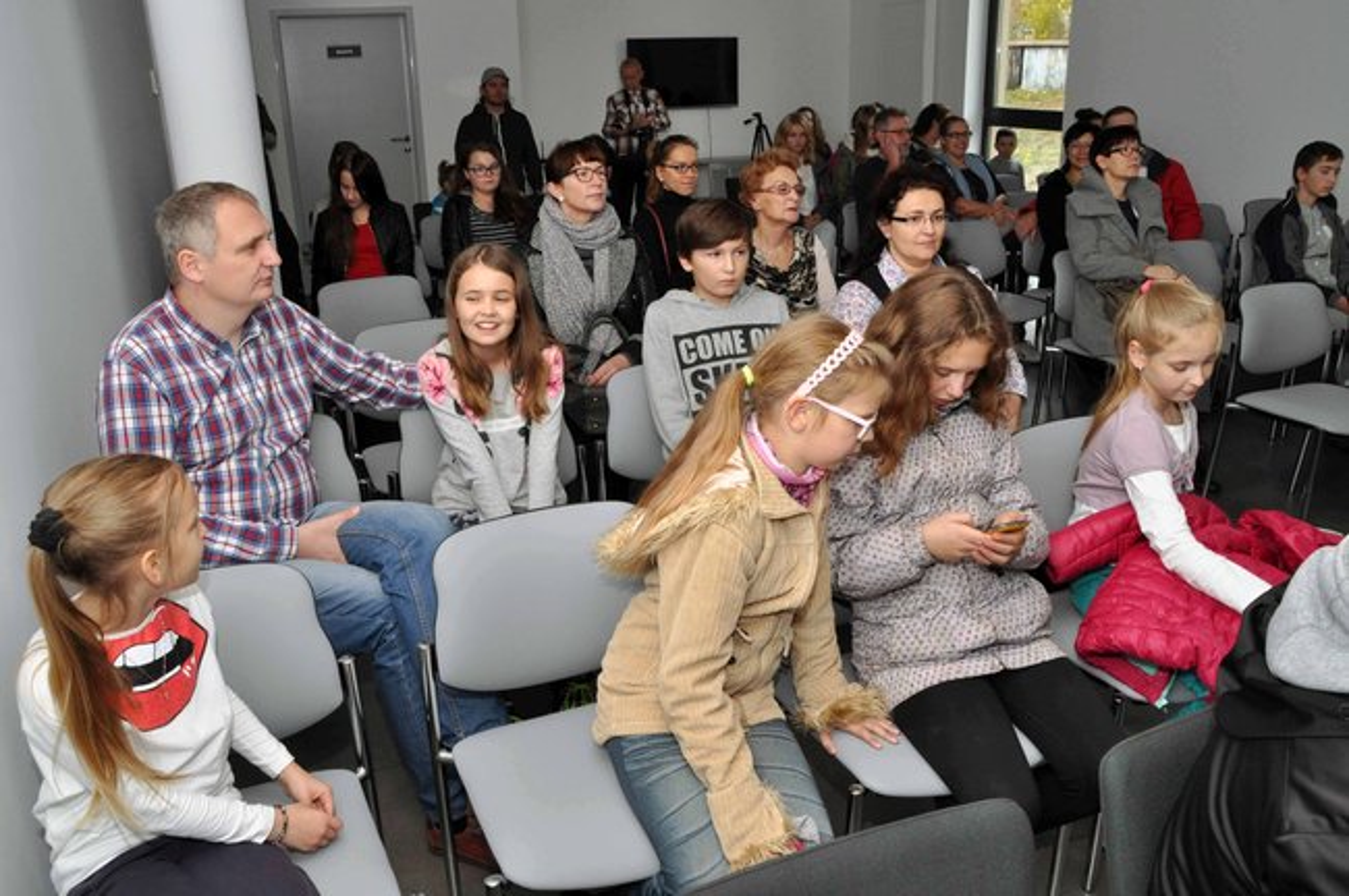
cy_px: 448
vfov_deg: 47.8
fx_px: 1011
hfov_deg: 67.4
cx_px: 674
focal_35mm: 27
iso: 800
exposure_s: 1/60
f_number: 13
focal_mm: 18
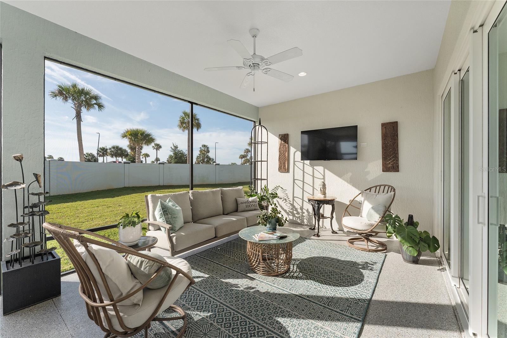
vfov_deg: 81.2
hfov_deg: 104.3
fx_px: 197
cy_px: 169
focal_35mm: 14
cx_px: 254
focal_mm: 14
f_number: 7.1
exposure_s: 1/1000
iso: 400
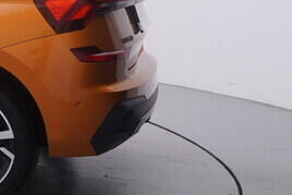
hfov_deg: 18.1
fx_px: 697
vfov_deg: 15.8
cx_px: -253
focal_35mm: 86
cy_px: 37
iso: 200
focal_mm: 15
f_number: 5
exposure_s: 1/80
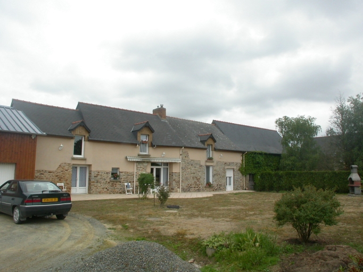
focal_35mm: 41
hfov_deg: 45.8
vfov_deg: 35.2
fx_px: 430
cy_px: 136
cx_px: 182
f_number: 6.1
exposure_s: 1/196
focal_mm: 8.6
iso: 100
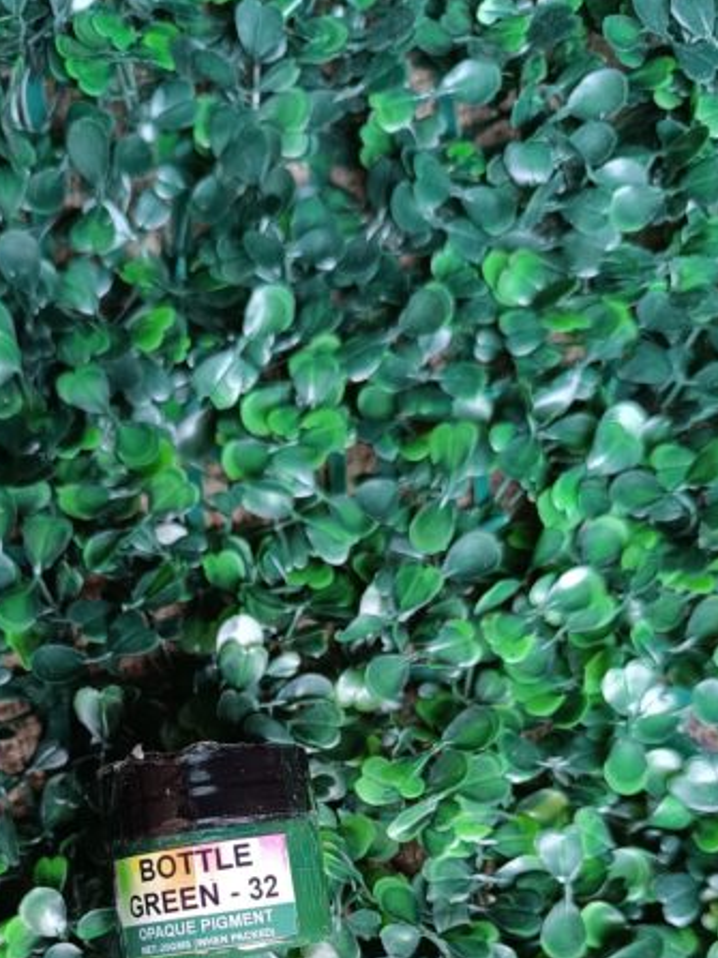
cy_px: 840
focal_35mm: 43
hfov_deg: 33.4
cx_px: 270
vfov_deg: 40.9
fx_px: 1190
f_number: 1.65
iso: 1098
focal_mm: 6.14
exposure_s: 1/50
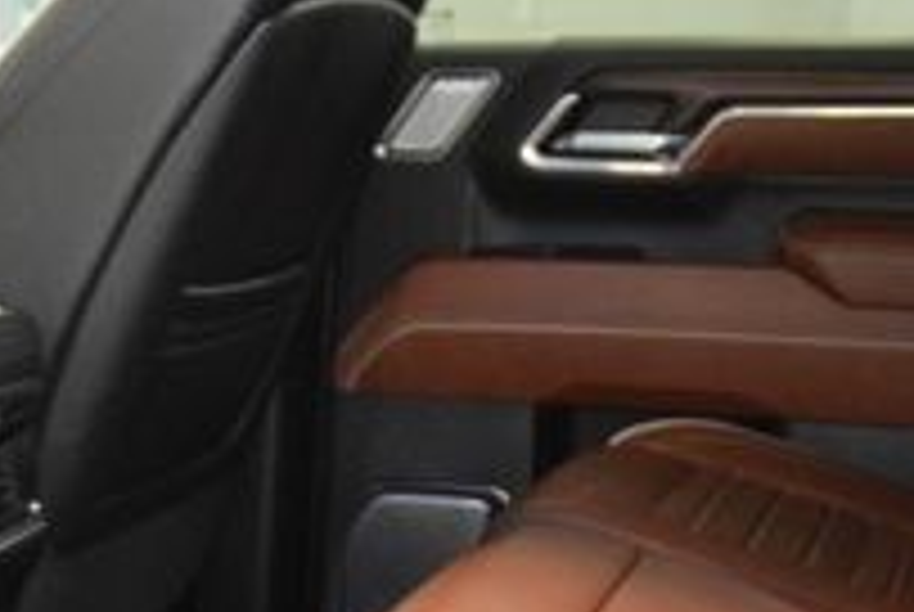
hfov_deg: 23.3
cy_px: 952
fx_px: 2161
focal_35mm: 85
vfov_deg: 14.8
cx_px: 95
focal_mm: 18
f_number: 3.5
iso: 3200
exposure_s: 1/30
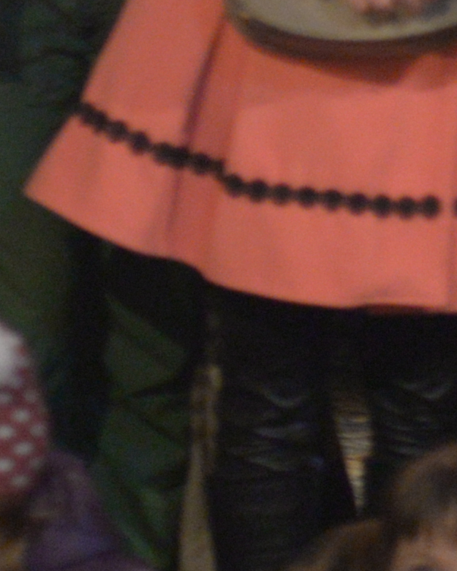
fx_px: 4277
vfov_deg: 7.6
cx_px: 573
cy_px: 96
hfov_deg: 6.1
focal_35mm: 253
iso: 2500
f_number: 1.8
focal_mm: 35
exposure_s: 1/40
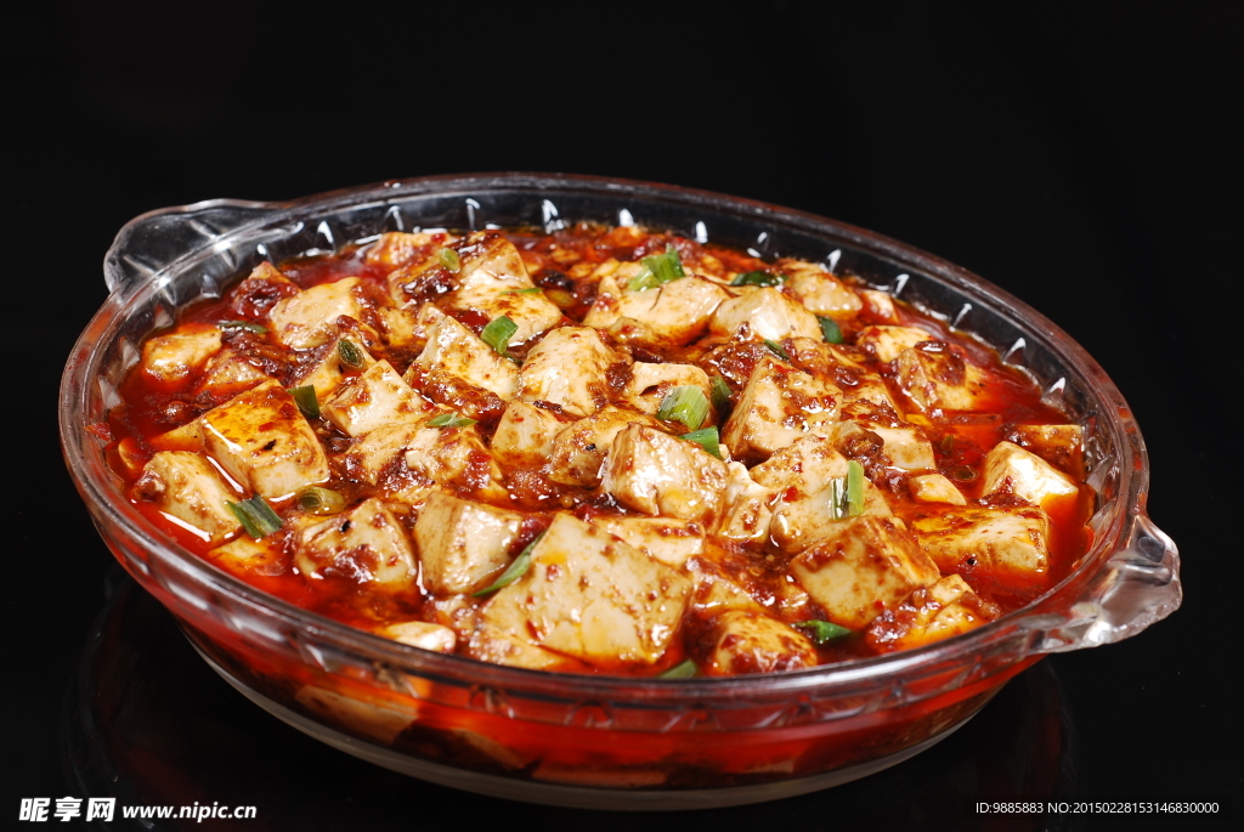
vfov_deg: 18.2
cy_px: 416
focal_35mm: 75
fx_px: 2594
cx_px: 622
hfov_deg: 27.0
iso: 100
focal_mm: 50
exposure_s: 1/125
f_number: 8
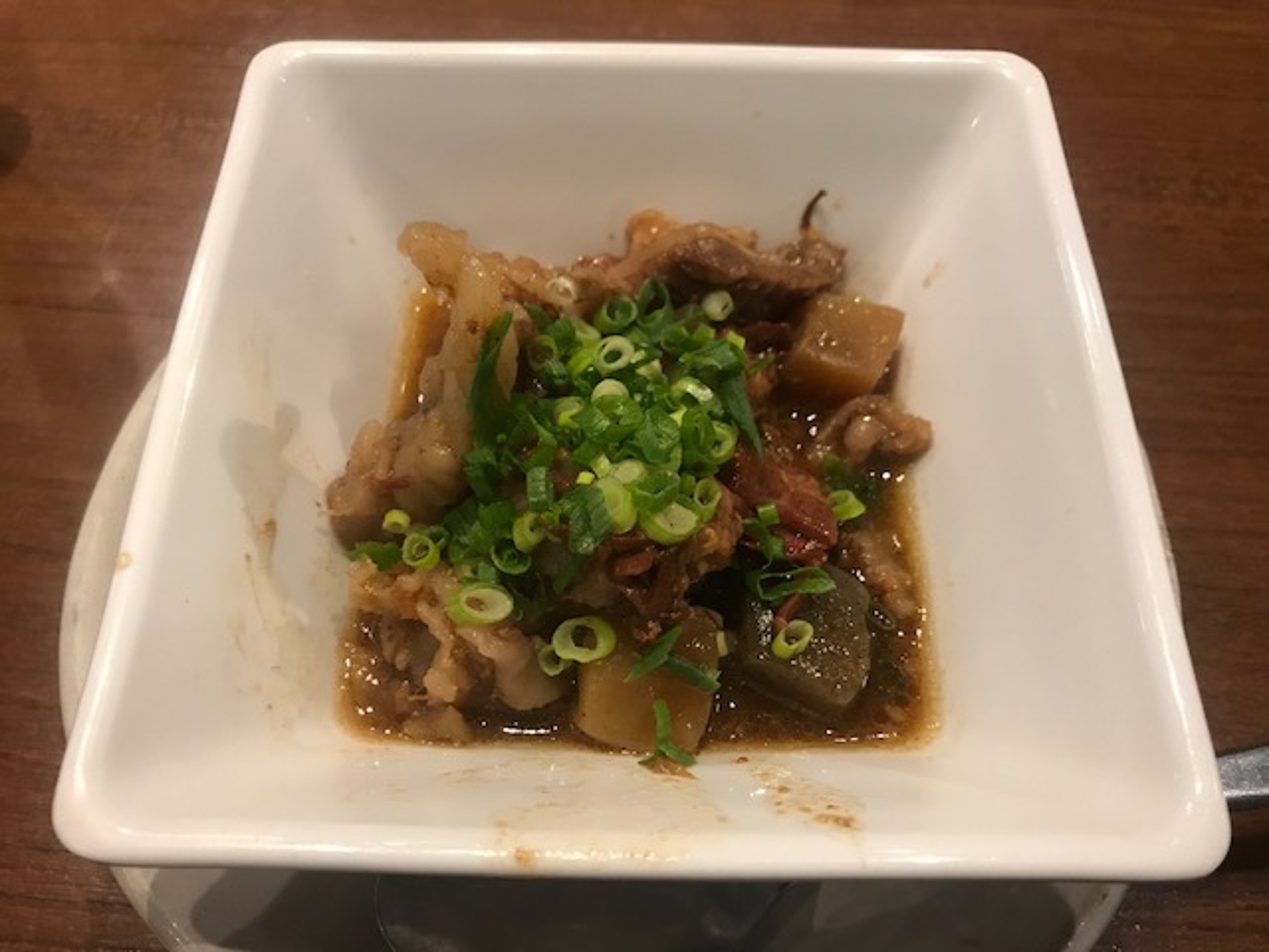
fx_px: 1026
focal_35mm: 28
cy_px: 476
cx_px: 634
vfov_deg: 49.7
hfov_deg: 63.4
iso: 64
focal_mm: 3.99
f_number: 1.8
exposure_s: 1/15
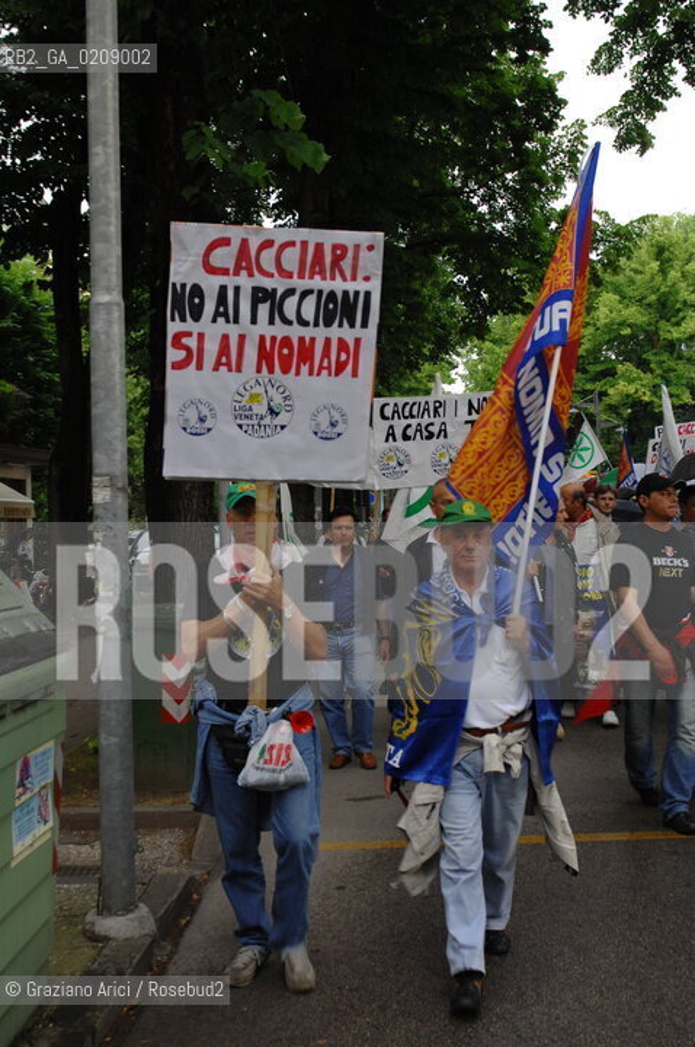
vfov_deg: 45.0
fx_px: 1263
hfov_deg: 30.8
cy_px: 524
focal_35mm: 44
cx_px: 348
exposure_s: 1/50
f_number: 3.5
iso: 400
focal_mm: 29
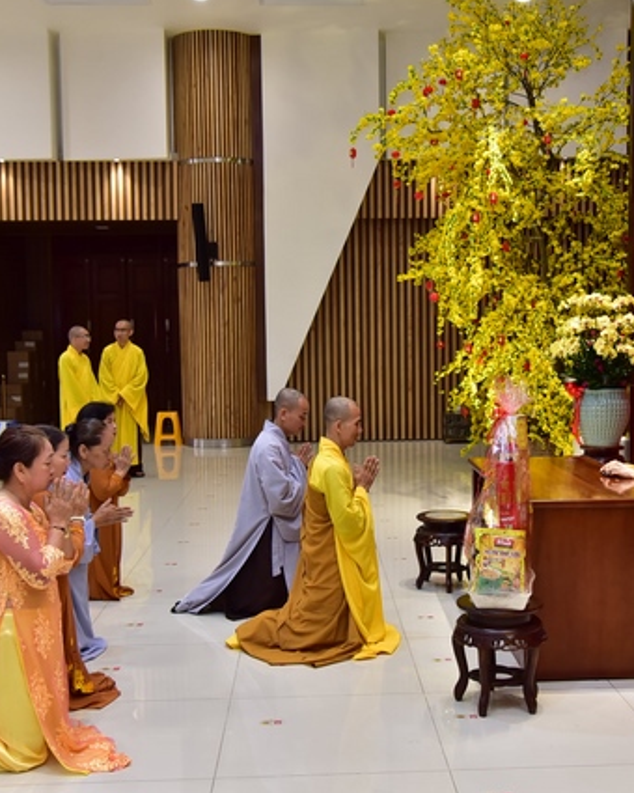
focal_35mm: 46
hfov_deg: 32.7
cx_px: 365
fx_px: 1079
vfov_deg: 40.3
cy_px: 396
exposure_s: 1/125
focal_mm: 32
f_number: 4
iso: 640
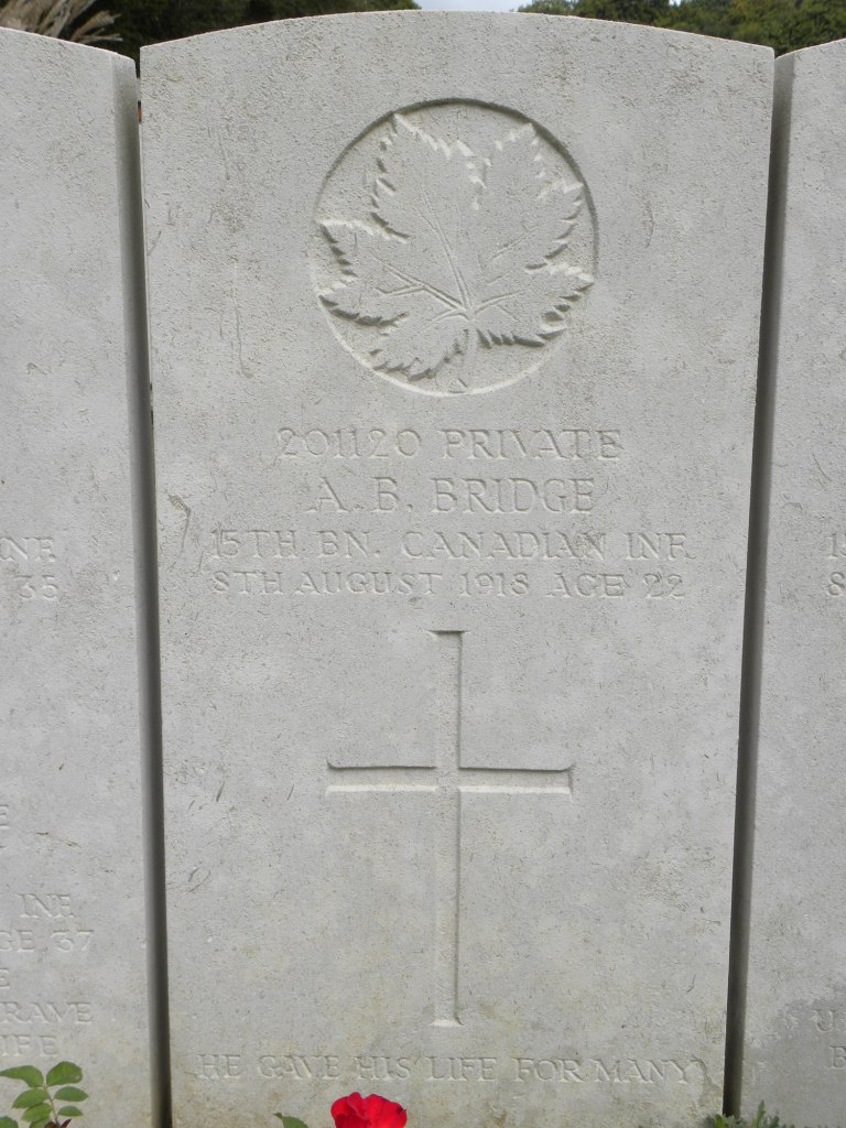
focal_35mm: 52
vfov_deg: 36.8
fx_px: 1694
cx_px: 423
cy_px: 564
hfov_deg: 28.0
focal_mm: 9.2
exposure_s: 1/256
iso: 64
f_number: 5.6
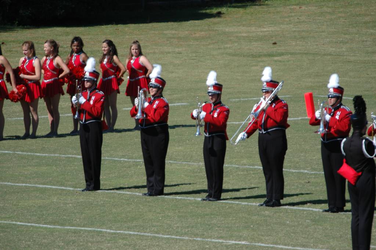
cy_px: 125
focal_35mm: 600
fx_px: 6259
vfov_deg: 2.3
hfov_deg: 3.4
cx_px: 188
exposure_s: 1/1000
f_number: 5.6
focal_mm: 400
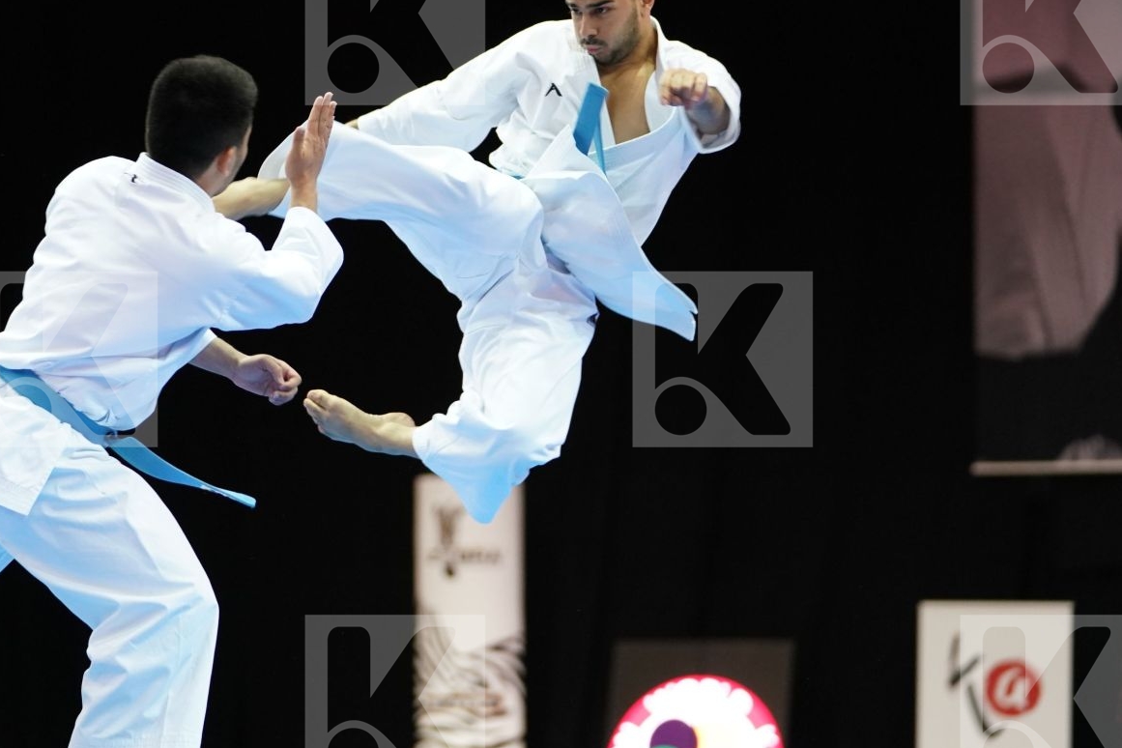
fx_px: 5703
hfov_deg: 11.2
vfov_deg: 7.5
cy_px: 360
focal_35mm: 183
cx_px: 395
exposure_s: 1/500
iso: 3200
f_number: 2.8
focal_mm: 118
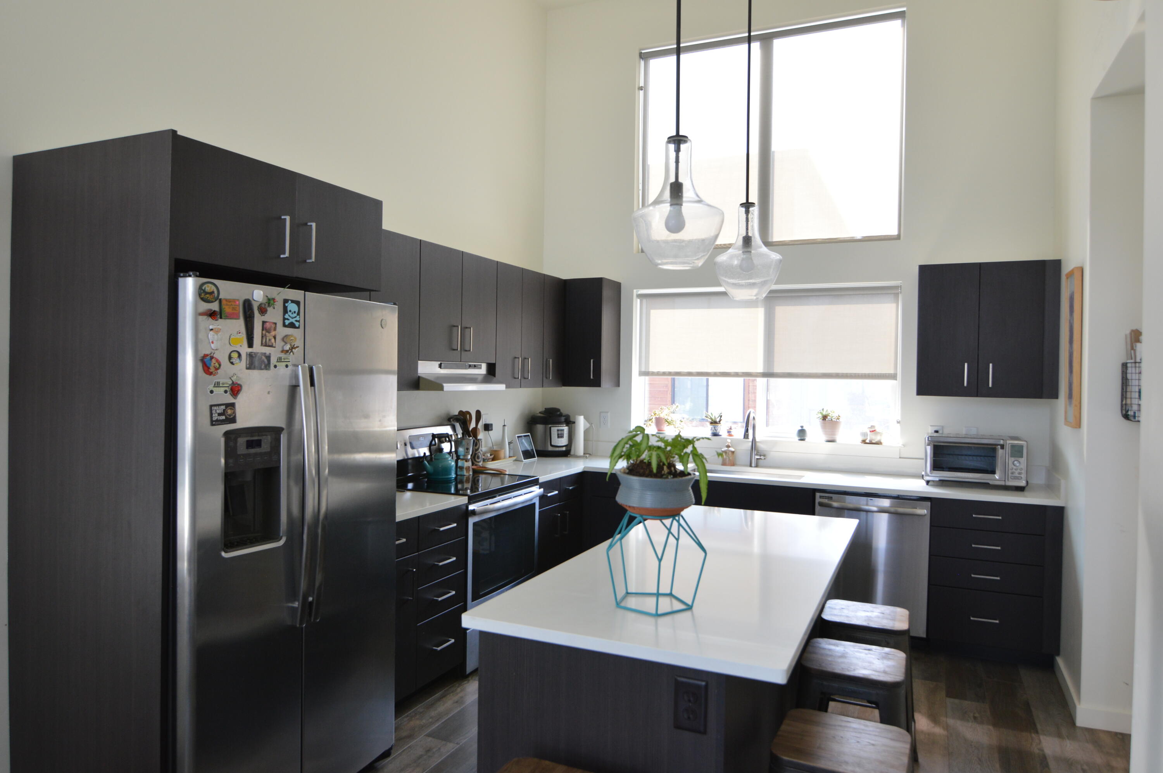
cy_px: 386
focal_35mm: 22
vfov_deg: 56.0
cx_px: 582
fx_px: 726
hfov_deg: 77.4
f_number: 5
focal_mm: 15
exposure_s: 1/100
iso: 400
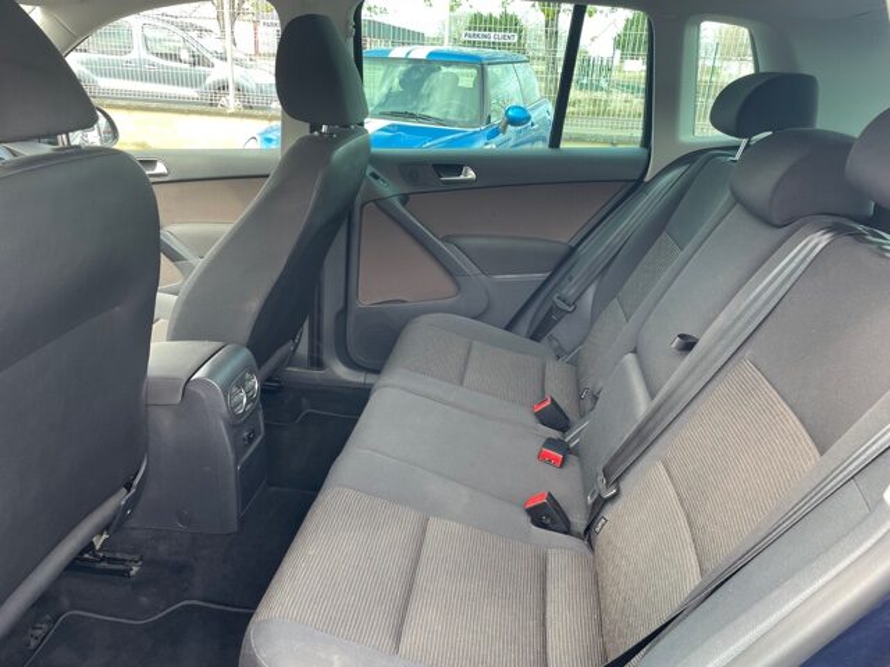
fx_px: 668
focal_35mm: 26
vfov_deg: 53.1
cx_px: 445
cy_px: 334
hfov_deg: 67.3
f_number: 1.6
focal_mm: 4.2
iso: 50
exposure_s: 1/121
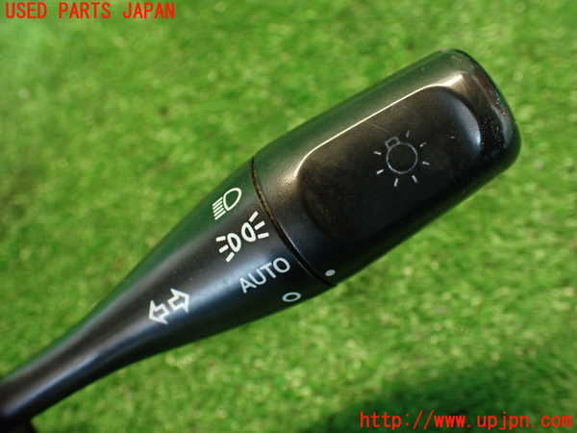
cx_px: 288
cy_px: 216
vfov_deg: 46.8
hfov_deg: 60.0
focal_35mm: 30
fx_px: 500
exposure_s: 1/30
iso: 400
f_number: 2.3
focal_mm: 5.4
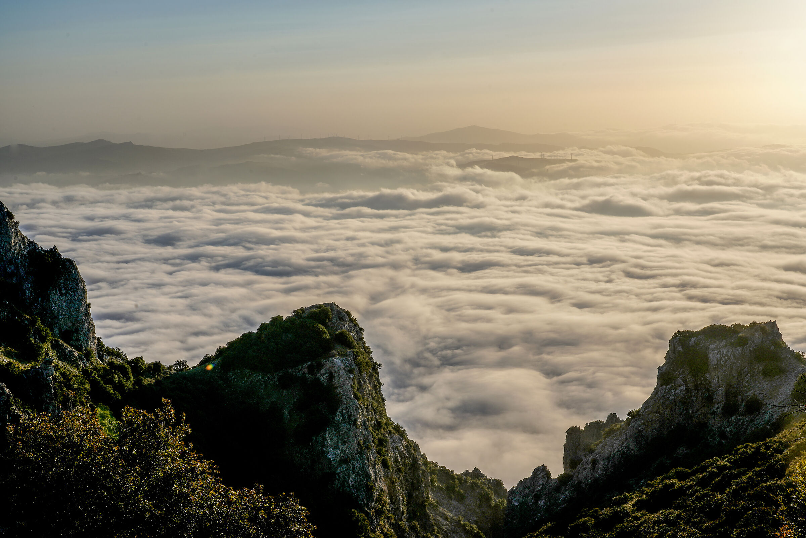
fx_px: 1008
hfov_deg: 43.6
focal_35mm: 45
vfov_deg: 29.9
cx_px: 403
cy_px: 269
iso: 100
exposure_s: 1/125
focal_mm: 45
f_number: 19
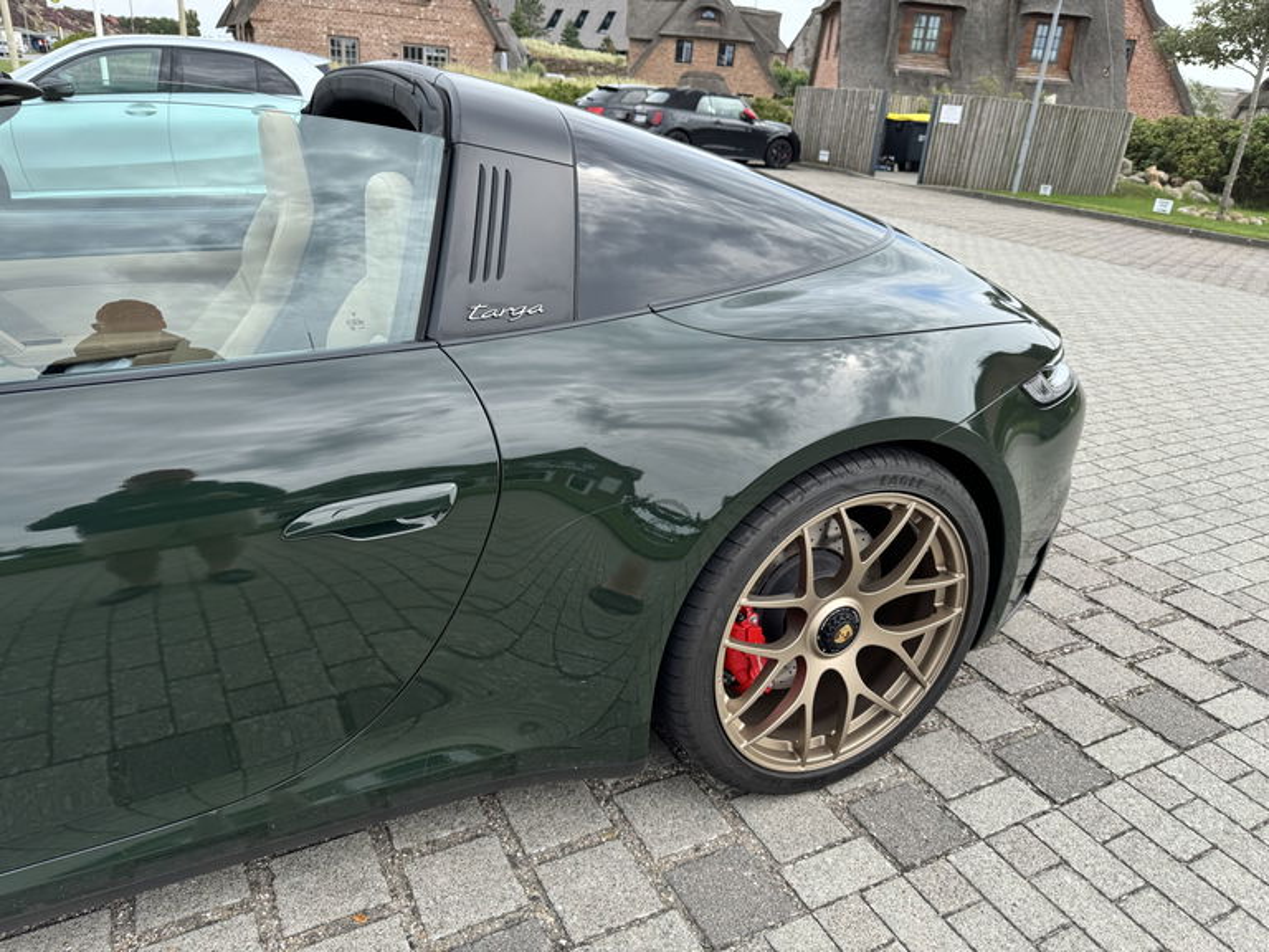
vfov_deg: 56.8
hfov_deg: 71.6
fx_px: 880
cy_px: 476
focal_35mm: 24
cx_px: 634
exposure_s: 1/1597
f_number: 1.78
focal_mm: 6.76
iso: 80
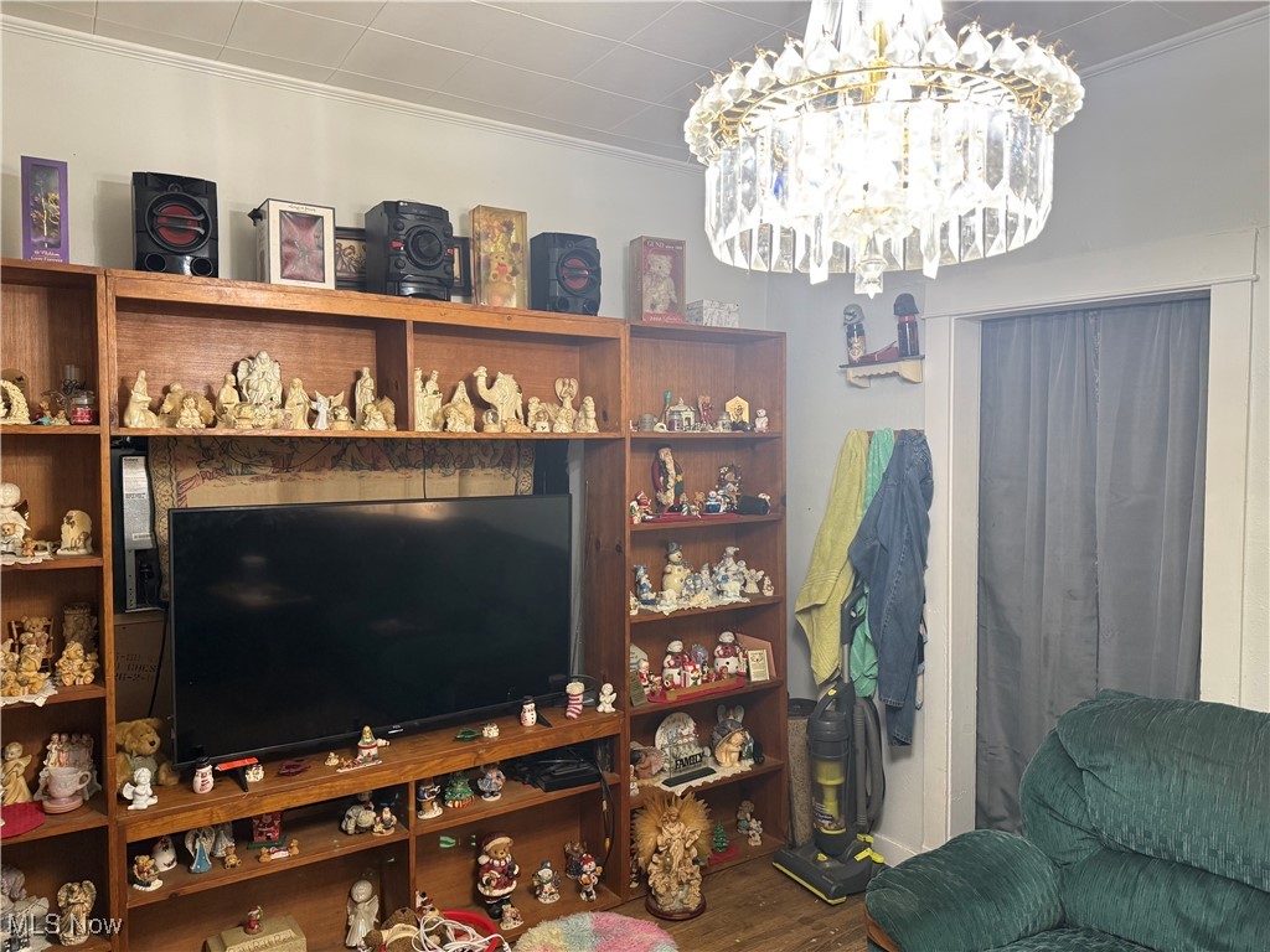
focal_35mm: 24
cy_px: 476
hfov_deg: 71.6
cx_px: 635
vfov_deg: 56.8
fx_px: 881
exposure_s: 1/60
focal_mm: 6.76
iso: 200
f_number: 1.78
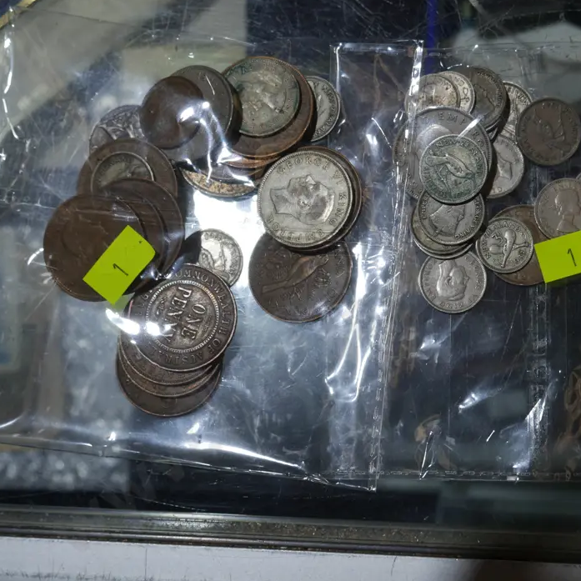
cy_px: 289
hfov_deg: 32.4
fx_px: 987
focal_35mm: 52
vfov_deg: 32.8
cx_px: 402
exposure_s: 1/125
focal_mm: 20
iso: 200
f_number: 5
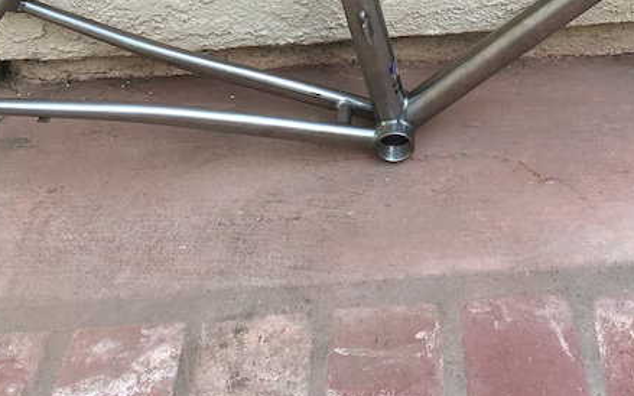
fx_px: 967
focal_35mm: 56
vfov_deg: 22.0
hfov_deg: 35.6
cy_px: -30
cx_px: 466
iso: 25
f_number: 2.2
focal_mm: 4.15
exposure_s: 1/120
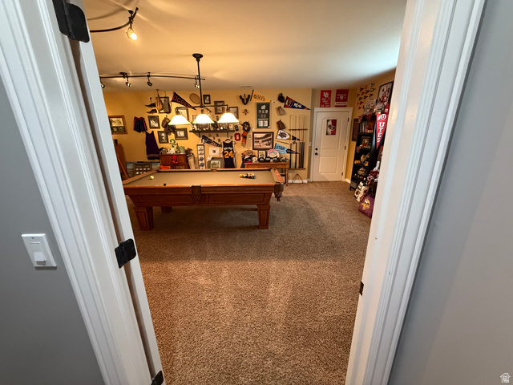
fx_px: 207
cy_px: 192
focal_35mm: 14
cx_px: 256
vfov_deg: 85.7
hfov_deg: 102.1
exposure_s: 1/60
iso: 640
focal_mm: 2.22
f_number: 2.2
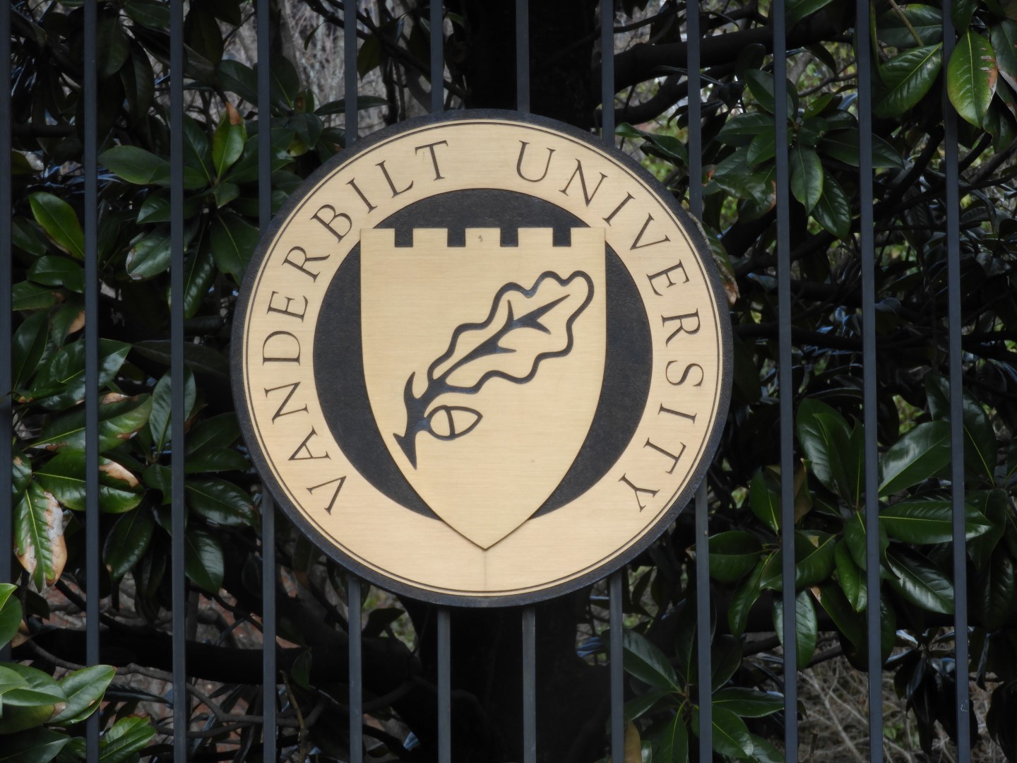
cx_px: 508
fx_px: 3966
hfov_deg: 14.6
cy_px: 382
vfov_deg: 11.0
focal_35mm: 135
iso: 100
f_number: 5
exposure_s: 1/160
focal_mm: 24.2
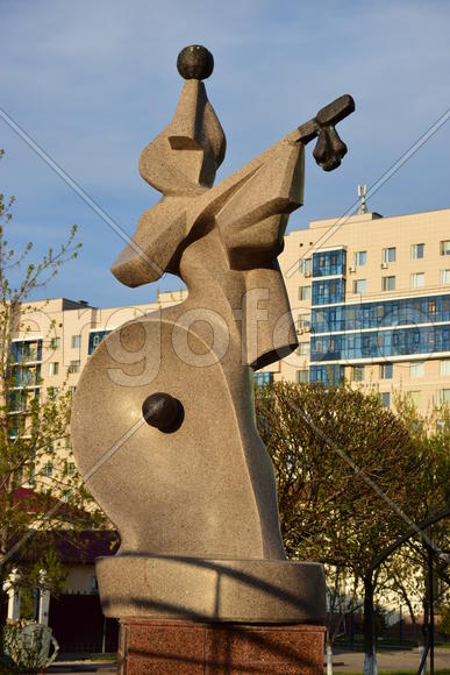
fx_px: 1349
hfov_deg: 18.9
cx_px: 225
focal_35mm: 72
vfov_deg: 28.1
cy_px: 338
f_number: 8
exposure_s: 1/250
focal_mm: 48
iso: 100
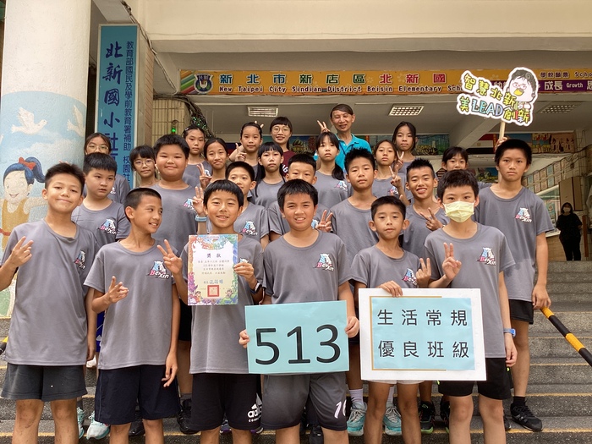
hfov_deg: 58.4
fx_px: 530
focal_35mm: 31
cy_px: 222
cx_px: 296
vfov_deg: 45.4
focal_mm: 3.3
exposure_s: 1/120
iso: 32
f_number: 2.4
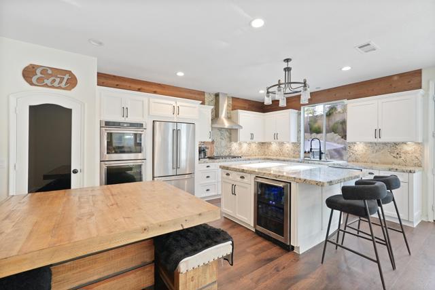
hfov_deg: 96.7
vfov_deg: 73.8
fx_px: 193
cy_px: 145
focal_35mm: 16
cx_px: 218
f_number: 4.5
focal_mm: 16
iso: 1600
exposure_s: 1/15
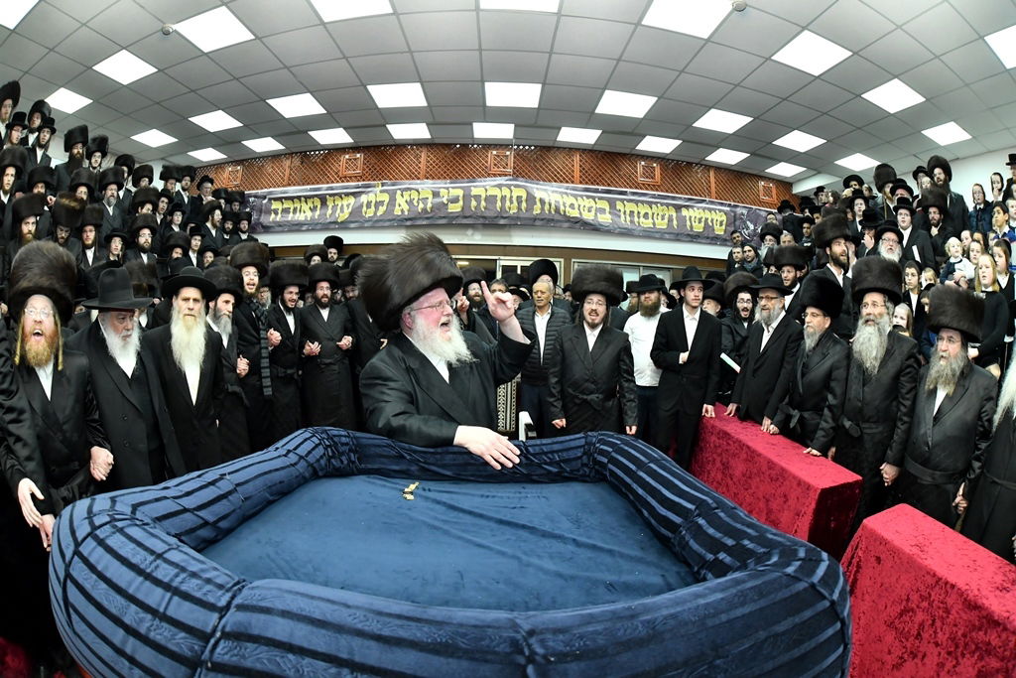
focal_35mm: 15
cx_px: 508
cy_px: 339
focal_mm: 15
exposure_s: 1/250
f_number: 6.3
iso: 2500
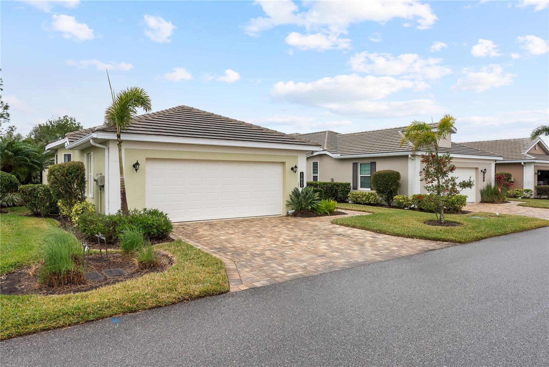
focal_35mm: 24
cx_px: 274
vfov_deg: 53.2
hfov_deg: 73.7
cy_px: 184
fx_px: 366
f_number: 9
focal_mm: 24
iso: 640
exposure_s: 1/125
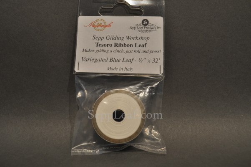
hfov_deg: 53.2
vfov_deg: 36.8
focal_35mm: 36
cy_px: 84
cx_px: 126
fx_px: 251
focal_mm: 24
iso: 320
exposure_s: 1/125
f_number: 5.6
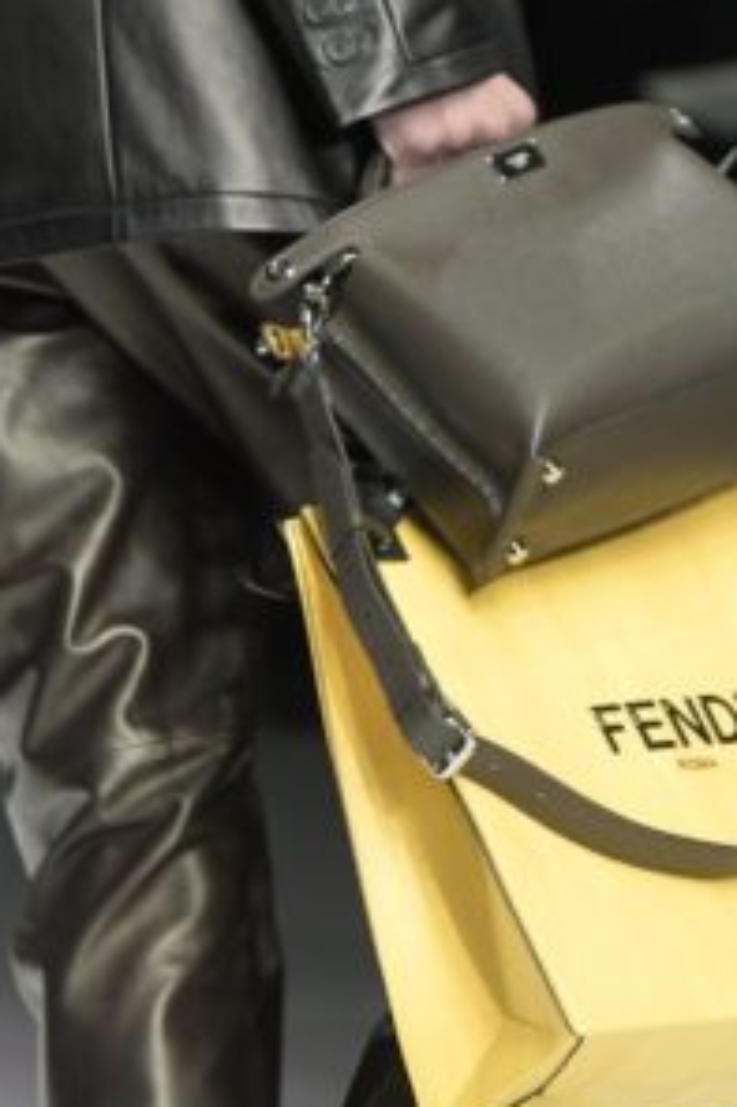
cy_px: 683
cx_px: 554
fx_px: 15432
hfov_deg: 2.7
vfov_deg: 4.1
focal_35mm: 502
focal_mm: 220
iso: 3200
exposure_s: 1/800
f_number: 5.3
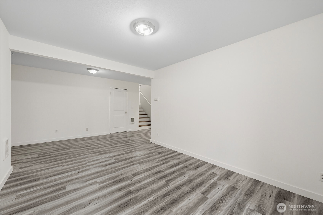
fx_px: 126
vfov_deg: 81.2
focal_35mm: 14
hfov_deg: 104.3
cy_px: 108
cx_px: 162
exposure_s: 1/100
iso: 200
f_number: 8
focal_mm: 14
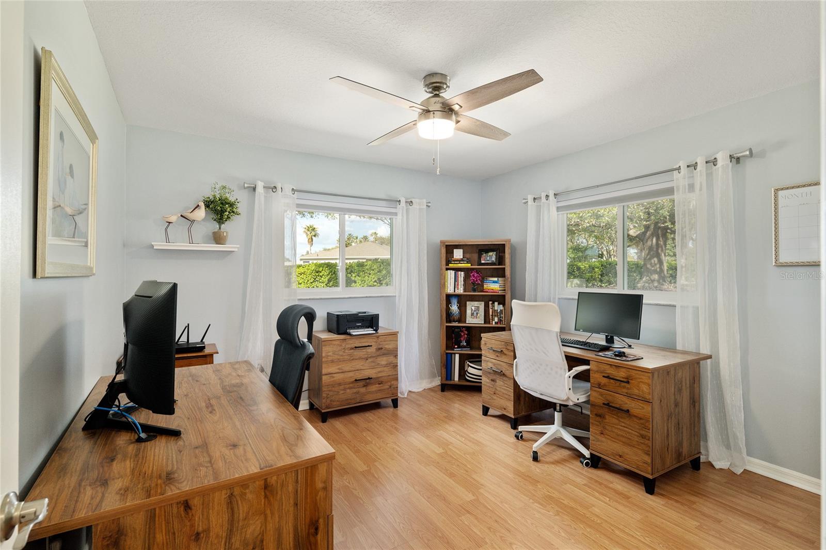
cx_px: 413
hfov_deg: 93.3
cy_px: 275
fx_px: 390
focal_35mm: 17
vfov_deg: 70.4
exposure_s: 1/13
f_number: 8
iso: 400
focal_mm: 17
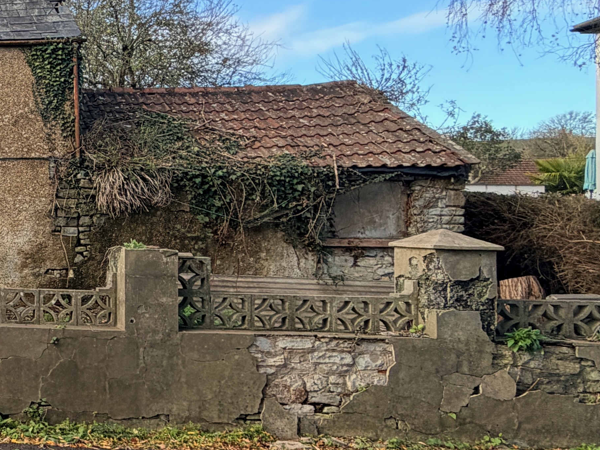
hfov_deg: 29.6
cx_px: -259
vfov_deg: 32.9
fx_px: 763
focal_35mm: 44
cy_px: 201
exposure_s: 1/502
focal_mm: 2.22
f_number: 2.2
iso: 50
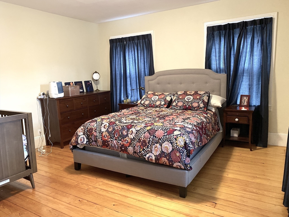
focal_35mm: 26
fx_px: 217
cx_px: 144
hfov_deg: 67.3
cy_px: 108
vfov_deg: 53.1
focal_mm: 4.25
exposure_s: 1/60
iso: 500
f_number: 1.8
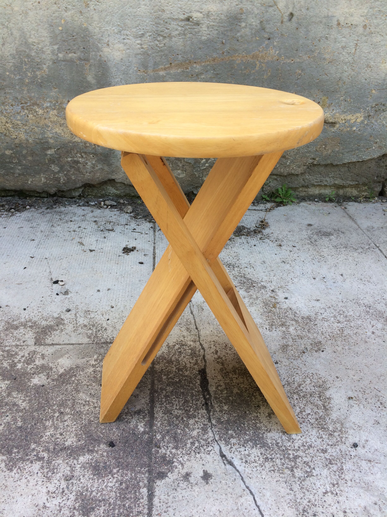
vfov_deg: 61.7
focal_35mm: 29
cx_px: 194
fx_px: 432
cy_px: 258
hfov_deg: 48.2
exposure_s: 1/197
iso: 32
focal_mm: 4.15
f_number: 2.2
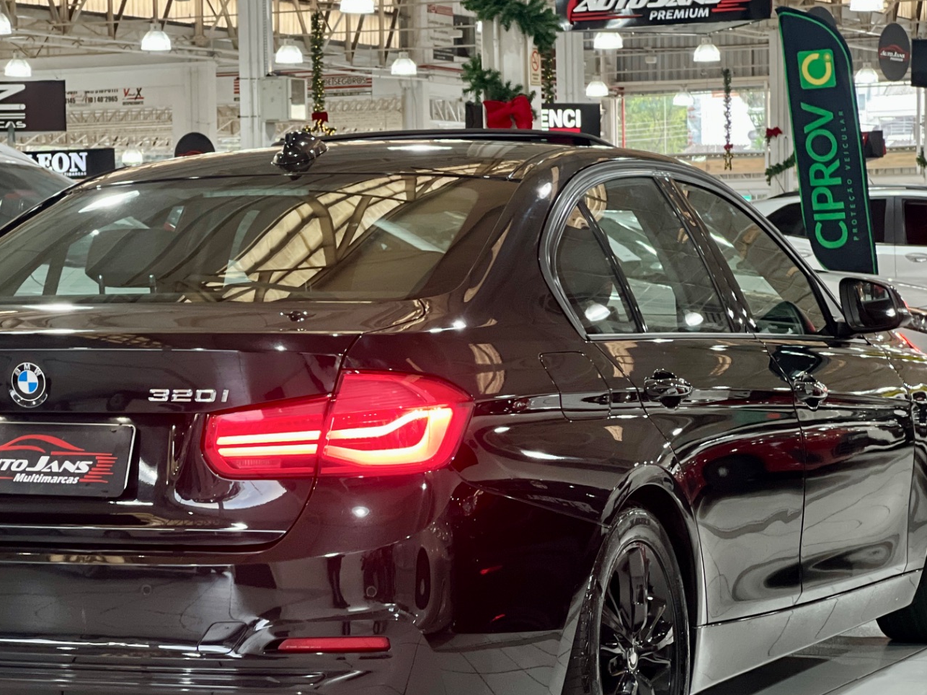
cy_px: 428
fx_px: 3079
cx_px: 371
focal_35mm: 115
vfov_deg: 12.9
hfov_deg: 17.1
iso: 400
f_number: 2.8
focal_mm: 9
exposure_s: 1/30
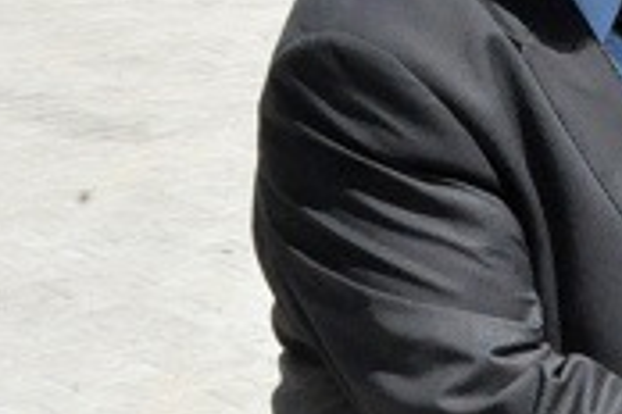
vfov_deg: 6.3
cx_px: 944
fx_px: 3749
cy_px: 241
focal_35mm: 217
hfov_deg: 9.2
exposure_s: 1/200
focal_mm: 28
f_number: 25
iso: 2000
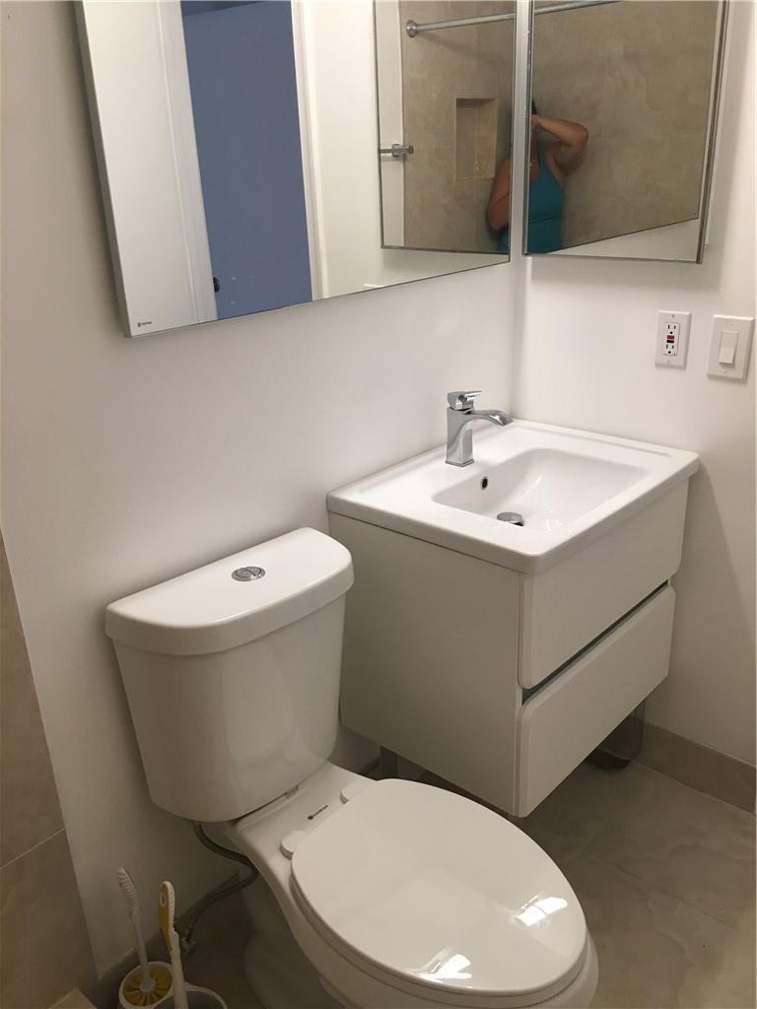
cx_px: 378
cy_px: 504
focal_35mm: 29
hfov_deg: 48.2
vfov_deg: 61.7
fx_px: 846
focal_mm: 4.15
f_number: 2.2
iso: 80
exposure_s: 1/30
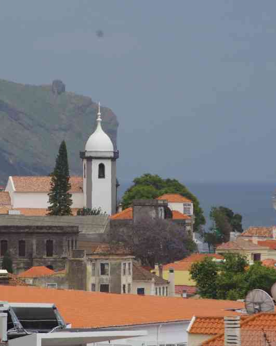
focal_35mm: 551
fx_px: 5627
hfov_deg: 2.8
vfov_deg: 3.5
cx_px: 77
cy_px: 173
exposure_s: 1/320
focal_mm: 260
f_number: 9
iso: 400
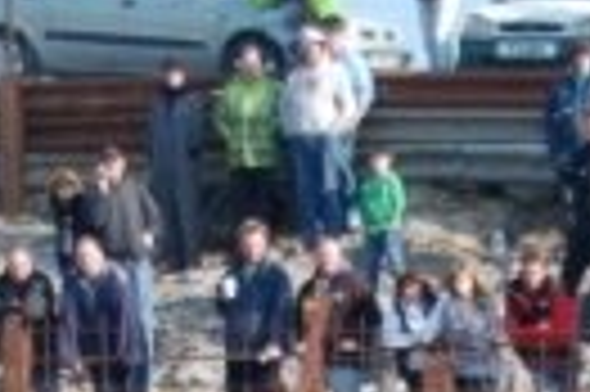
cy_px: 897
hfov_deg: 9.0
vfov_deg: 5.8
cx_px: 694
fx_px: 3706
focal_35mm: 226
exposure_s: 1/1000
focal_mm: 31
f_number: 4.5
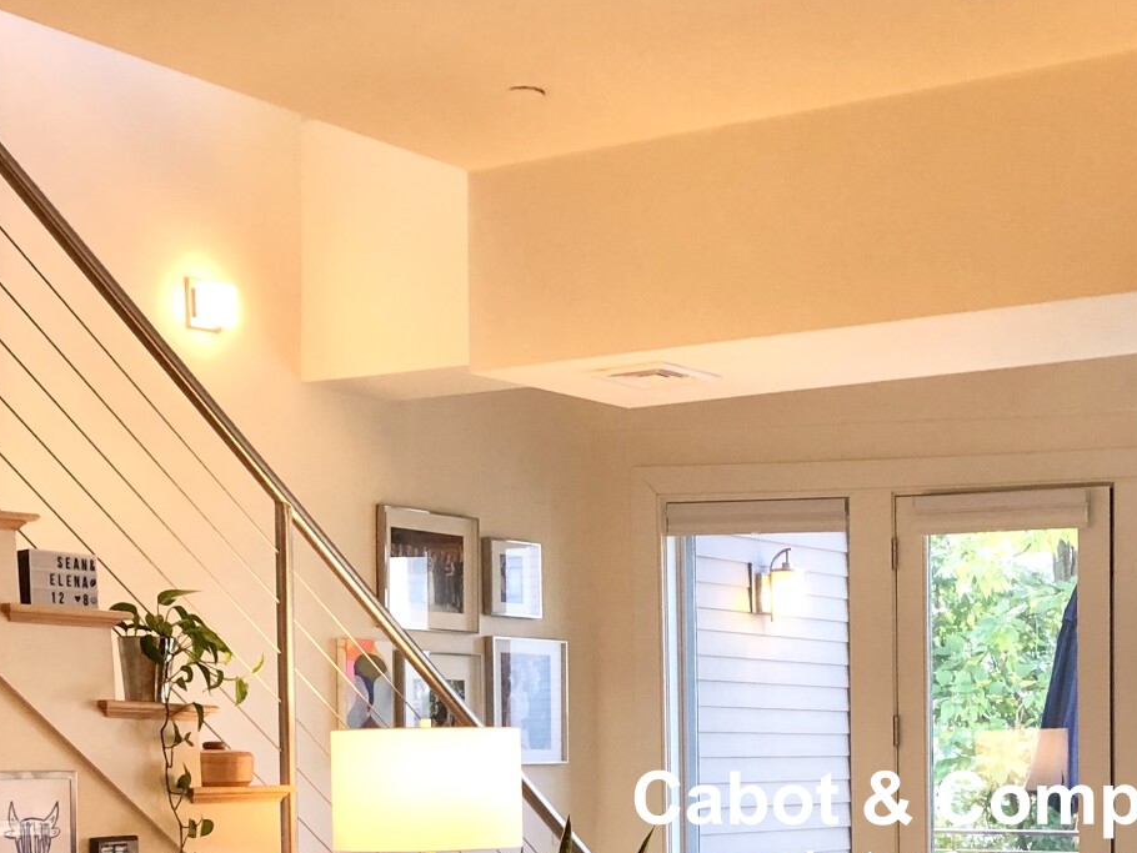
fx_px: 2070
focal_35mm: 63
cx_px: 951
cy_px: 832
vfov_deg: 22.5
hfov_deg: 29.8
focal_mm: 3.99
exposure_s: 1/30
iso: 32
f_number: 1.8
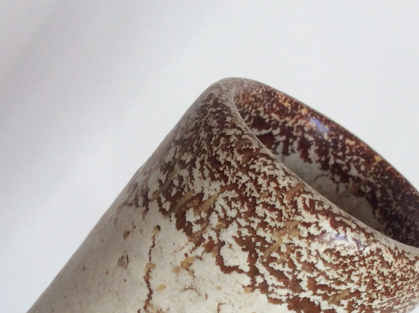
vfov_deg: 24.0
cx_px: 193
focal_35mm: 59
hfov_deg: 32.7
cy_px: 287
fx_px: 713
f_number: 2.4
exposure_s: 1/100
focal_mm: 3.3
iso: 64
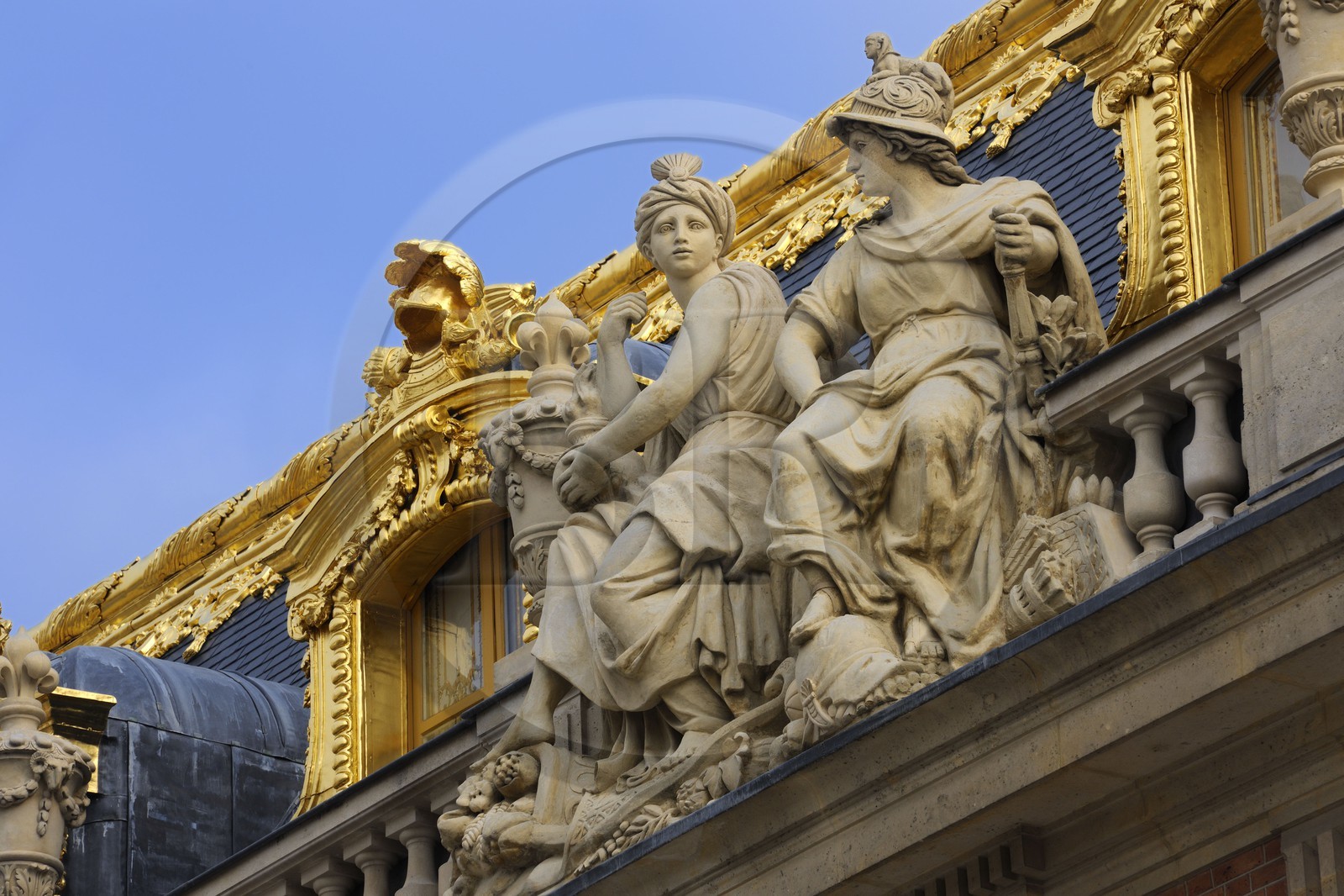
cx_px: 672
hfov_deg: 10.3
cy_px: 448
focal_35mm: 200
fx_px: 7465
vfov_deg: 6.9
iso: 200
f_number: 11
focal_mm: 200
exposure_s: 1/160
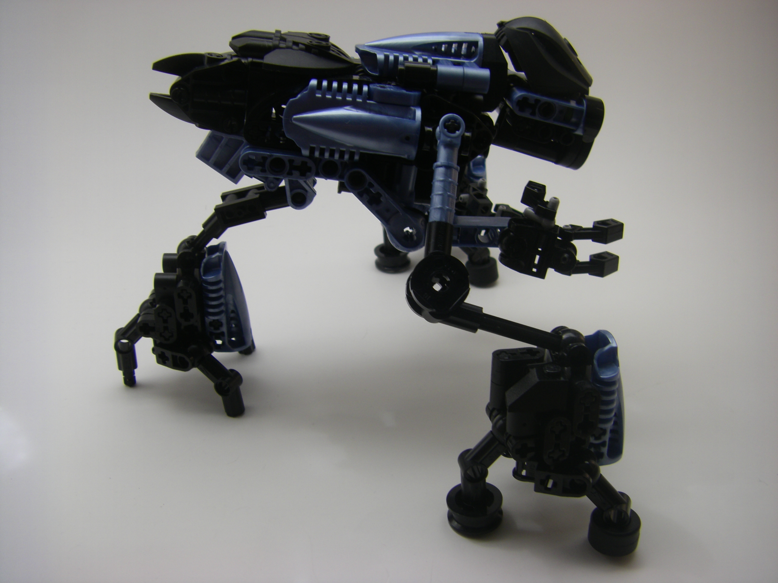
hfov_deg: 49.0
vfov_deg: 37.7
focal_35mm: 38
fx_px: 854
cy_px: 292
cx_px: 389
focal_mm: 6.3
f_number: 3.5
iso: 64
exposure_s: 1/100
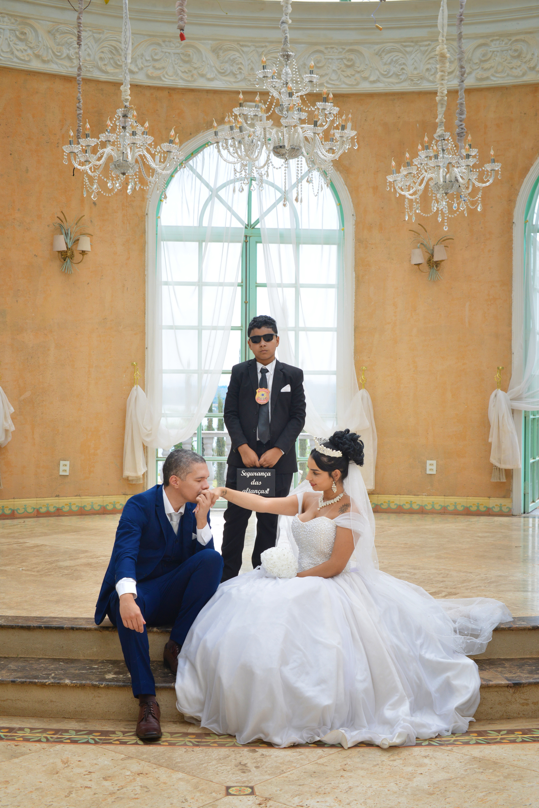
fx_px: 1122
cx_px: 270
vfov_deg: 39.6
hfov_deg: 27.0
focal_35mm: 50
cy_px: 404
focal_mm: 50
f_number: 9
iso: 640
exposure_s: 1/250
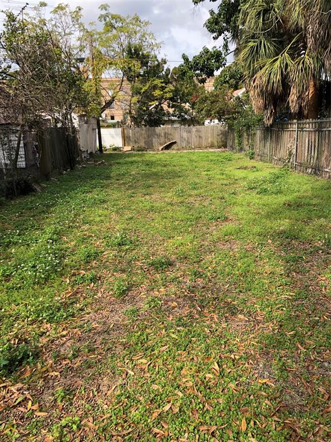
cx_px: 166
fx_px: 357
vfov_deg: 63.4
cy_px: 221
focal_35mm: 28
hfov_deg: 49.7
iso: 20
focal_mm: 4
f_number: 1.8
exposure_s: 1/600
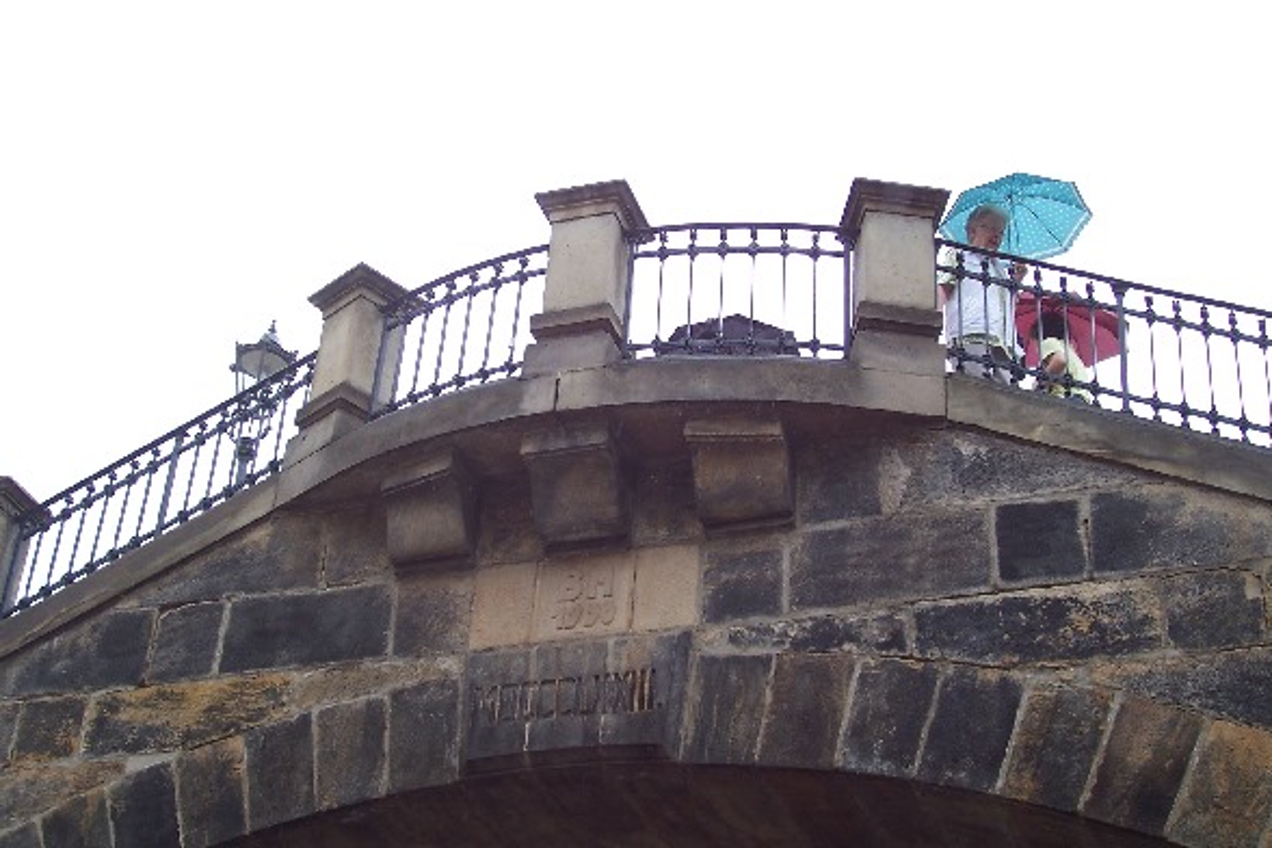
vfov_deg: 25.5
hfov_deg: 37.5
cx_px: 636
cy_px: 424
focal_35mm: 53
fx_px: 1873
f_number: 3.4
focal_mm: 8.6
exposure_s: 1/180
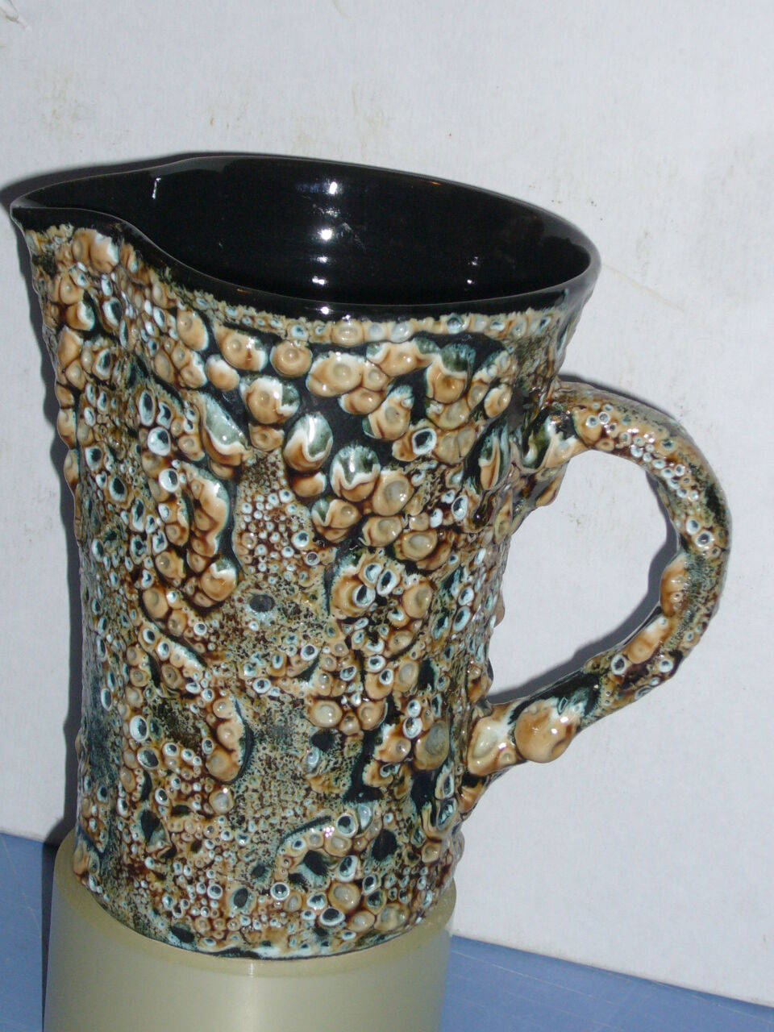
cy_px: 516
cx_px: 387
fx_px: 2773
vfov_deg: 21.1
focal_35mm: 93
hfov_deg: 15.9
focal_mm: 11.2
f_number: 4.3
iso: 100
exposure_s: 1/30
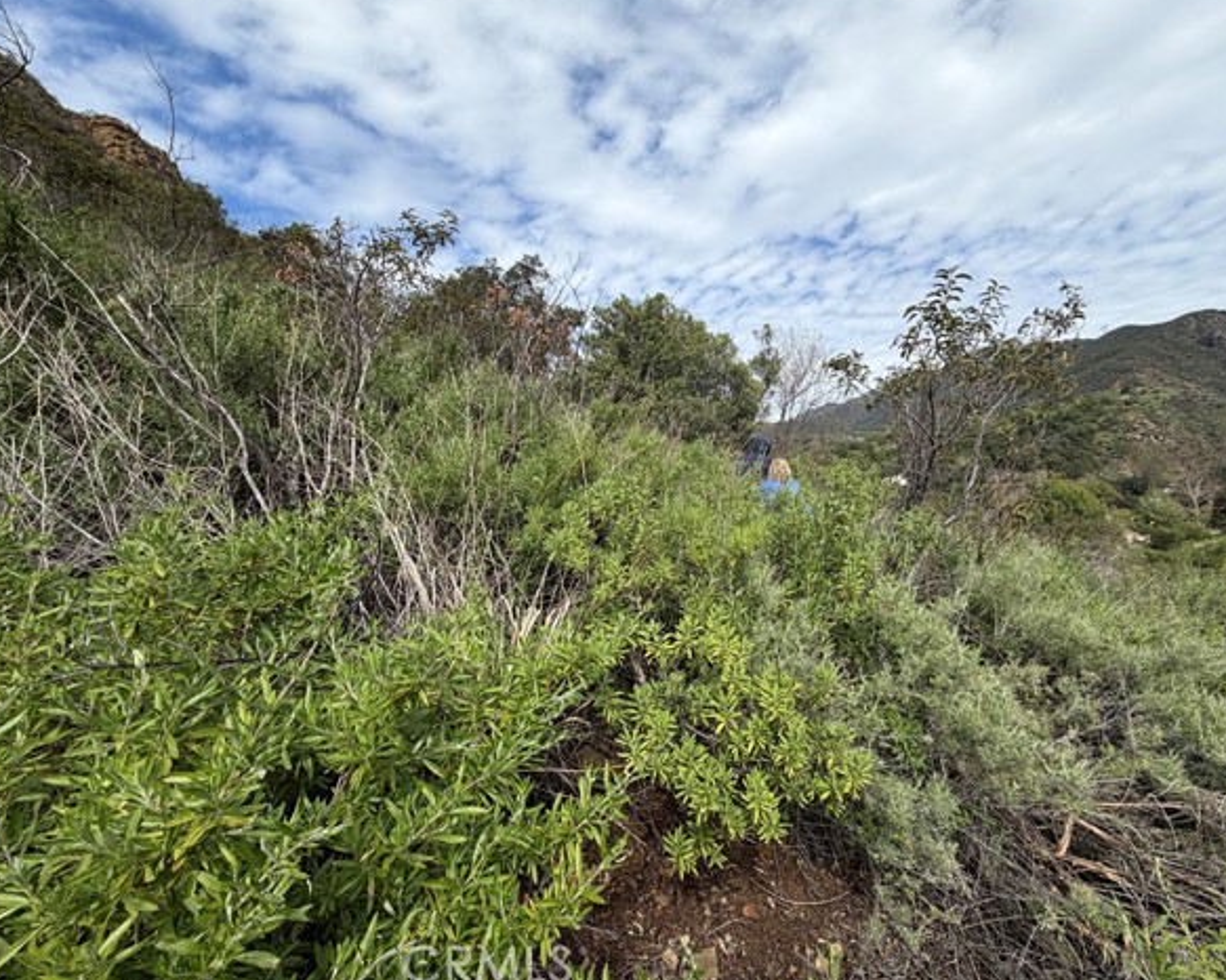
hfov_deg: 96.7
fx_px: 544
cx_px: 646
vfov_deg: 84.0
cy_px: 490
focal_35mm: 15
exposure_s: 1/770
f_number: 2.2
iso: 25
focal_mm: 2.22
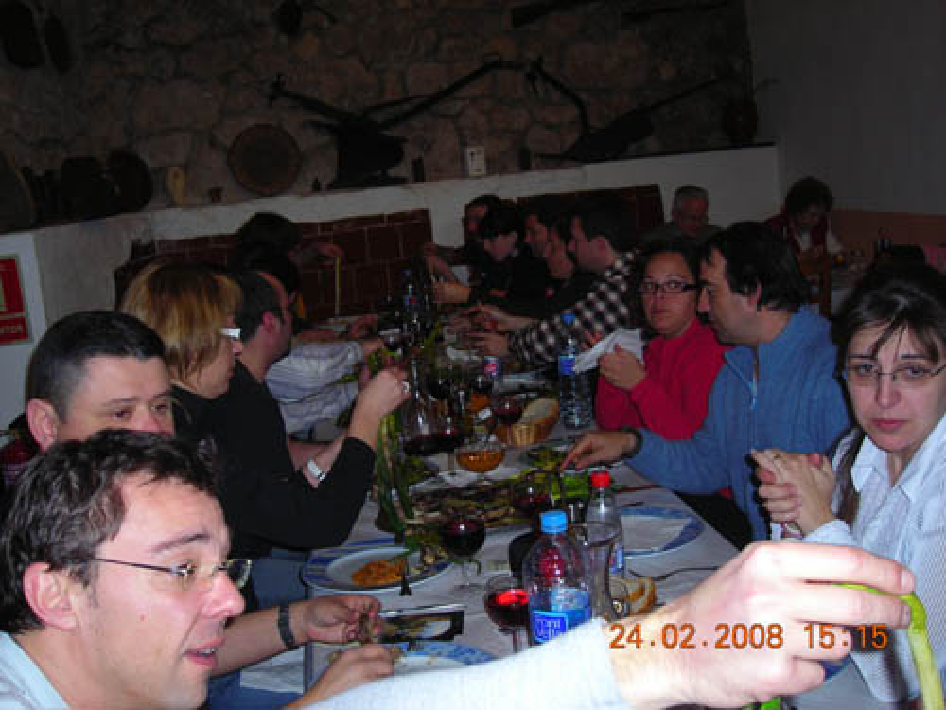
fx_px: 1120
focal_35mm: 41
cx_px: 473
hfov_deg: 45.8
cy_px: 355
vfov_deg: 35.1
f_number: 3.3
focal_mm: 6.8
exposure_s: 1/60.1
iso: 71
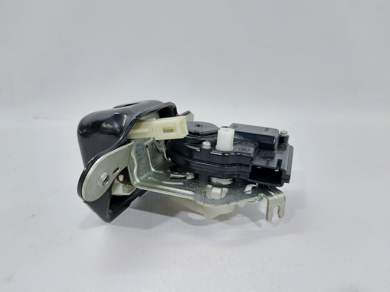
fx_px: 270
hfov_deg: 71.6
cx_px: 195
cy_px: 146
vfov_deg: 56.8
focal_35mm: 24
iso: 64
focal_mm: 5.23
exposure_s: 1/50
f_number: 1.8
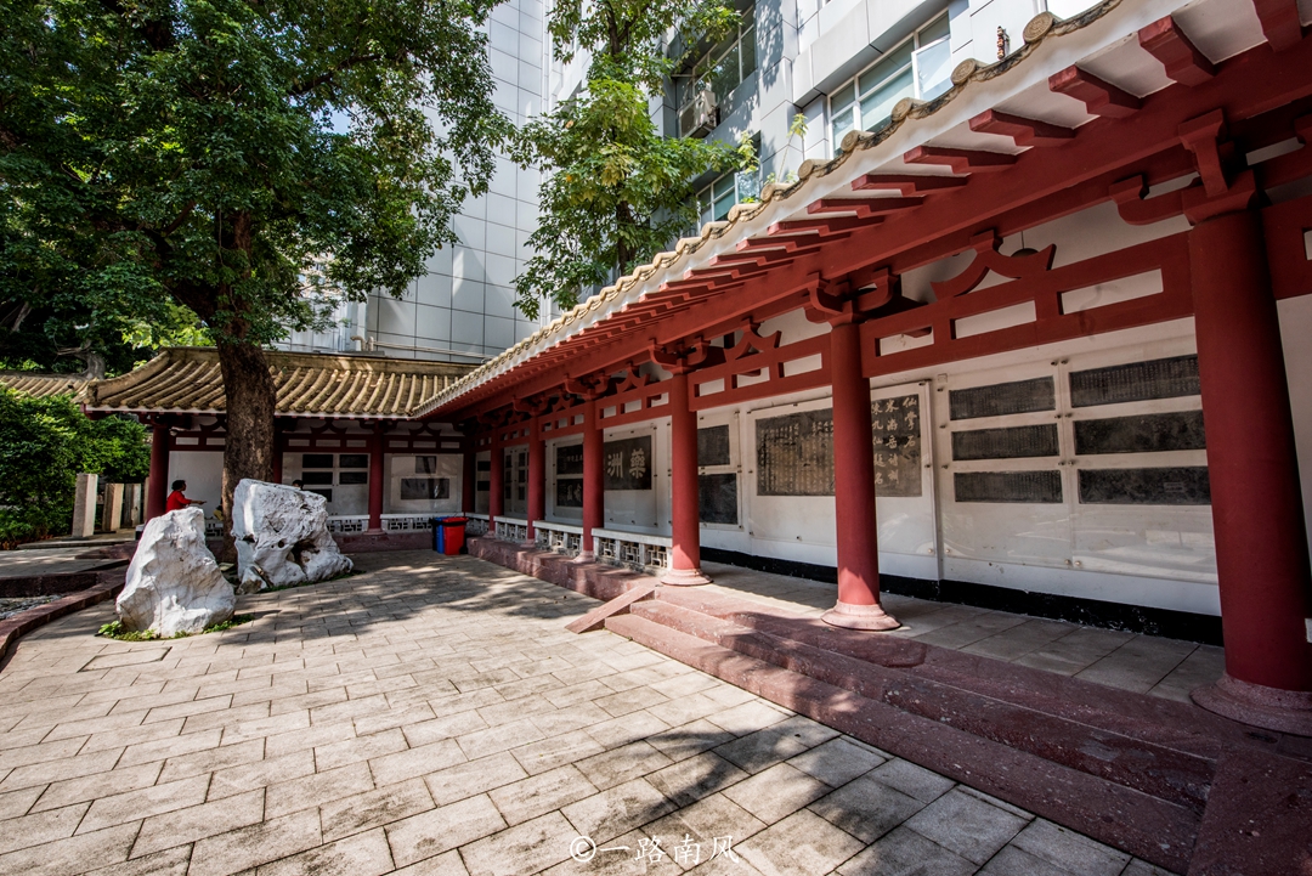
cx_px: 656
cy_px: 438
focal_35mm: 14
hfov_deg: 104.2
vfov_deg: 81.3
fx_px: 510
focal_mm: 14
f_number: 13
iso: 160
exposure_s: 1/100
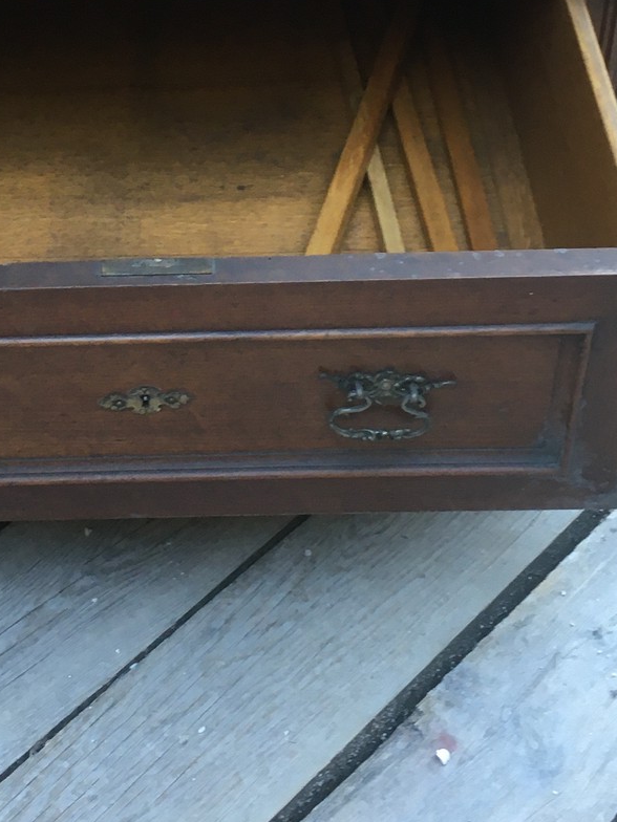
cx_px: 170
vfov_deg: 25.2
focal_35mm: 74
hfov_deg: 19.8
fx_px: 1759
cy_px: 27
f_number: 2.2
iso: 64
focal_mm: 4.15
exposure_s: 1/33
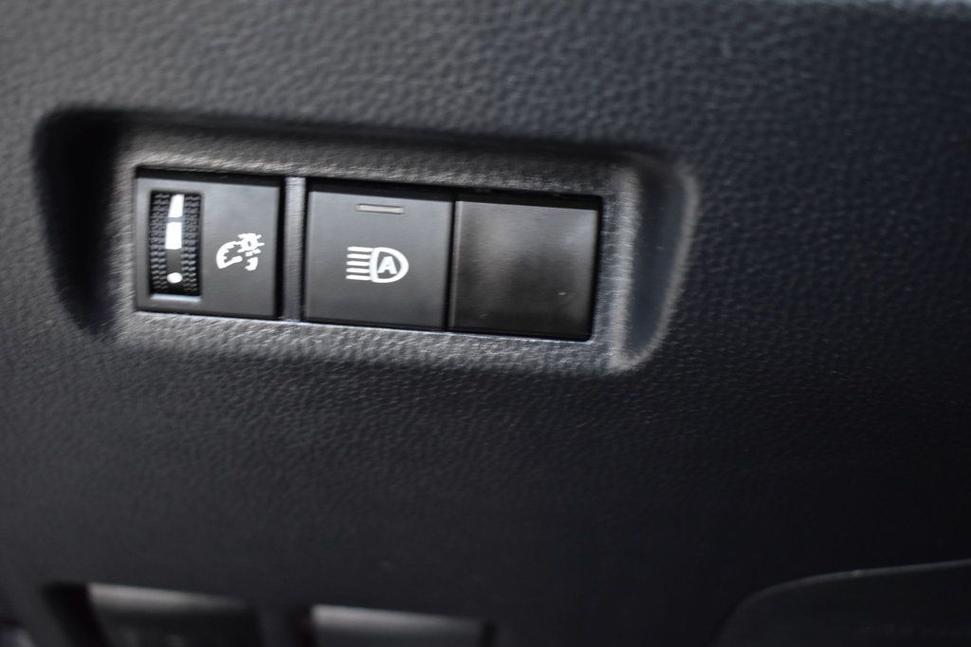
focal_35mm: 57
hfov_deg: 35.1
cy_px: 324
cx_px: 486
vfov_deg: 23.8
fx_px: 1537
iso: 1600
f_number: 4.8
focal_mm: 38
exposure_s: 1/8
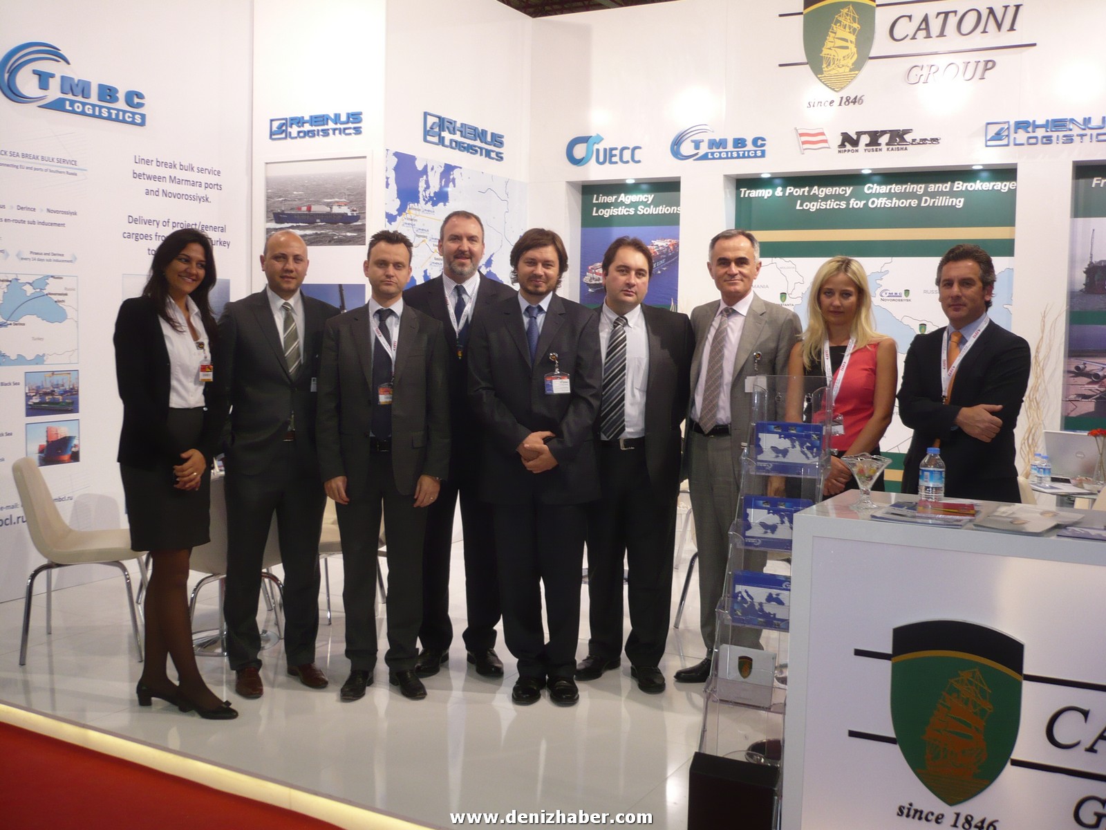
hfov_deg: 52.6
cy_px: 415
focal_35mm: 35
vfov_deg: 40.7
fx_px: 1118
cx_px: 553
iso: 100
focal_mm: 5.8
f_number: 2.8
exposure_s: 1/40
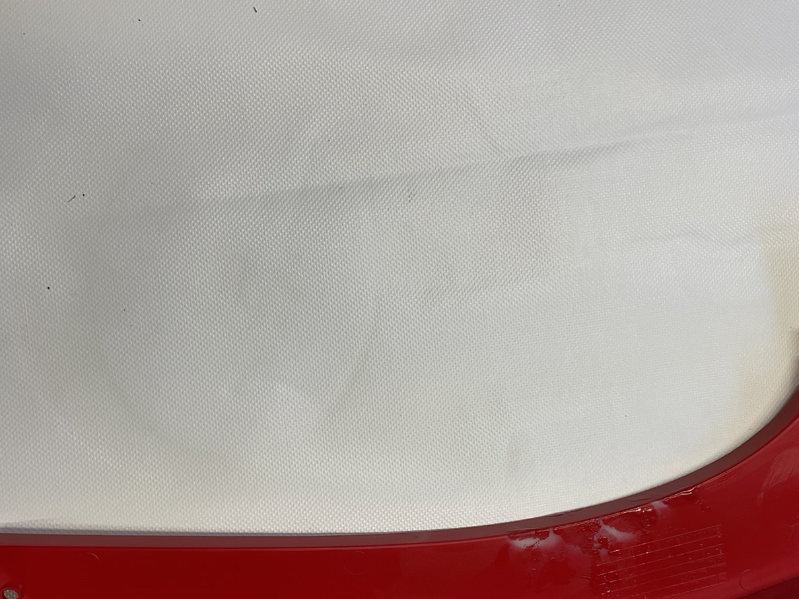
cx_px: 431
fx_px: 1016
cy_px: 444
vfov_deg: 32.3
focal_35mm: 44
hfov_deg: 42.9
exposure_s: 1/100
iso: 40
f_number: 1.6
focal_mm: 4.2
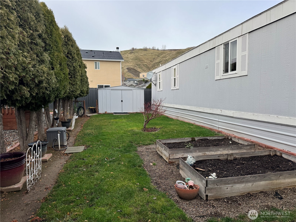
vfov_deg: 56.8
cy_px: 111
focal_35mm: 24
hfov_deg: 71.6
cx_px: 148
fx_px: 205
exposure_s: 1/1042
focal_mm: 6.76
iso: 80
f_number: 1.78
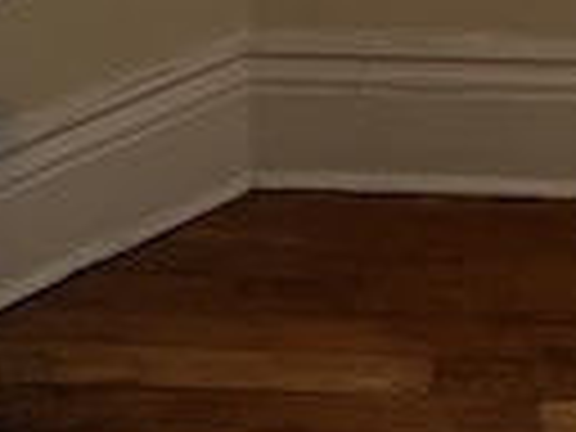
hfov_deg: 22.7
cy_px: -716
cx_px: 644
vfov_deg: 12.4
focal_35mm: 81
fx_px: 1348
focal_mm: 1.57
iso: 32
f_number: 1.8
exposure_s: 1/218
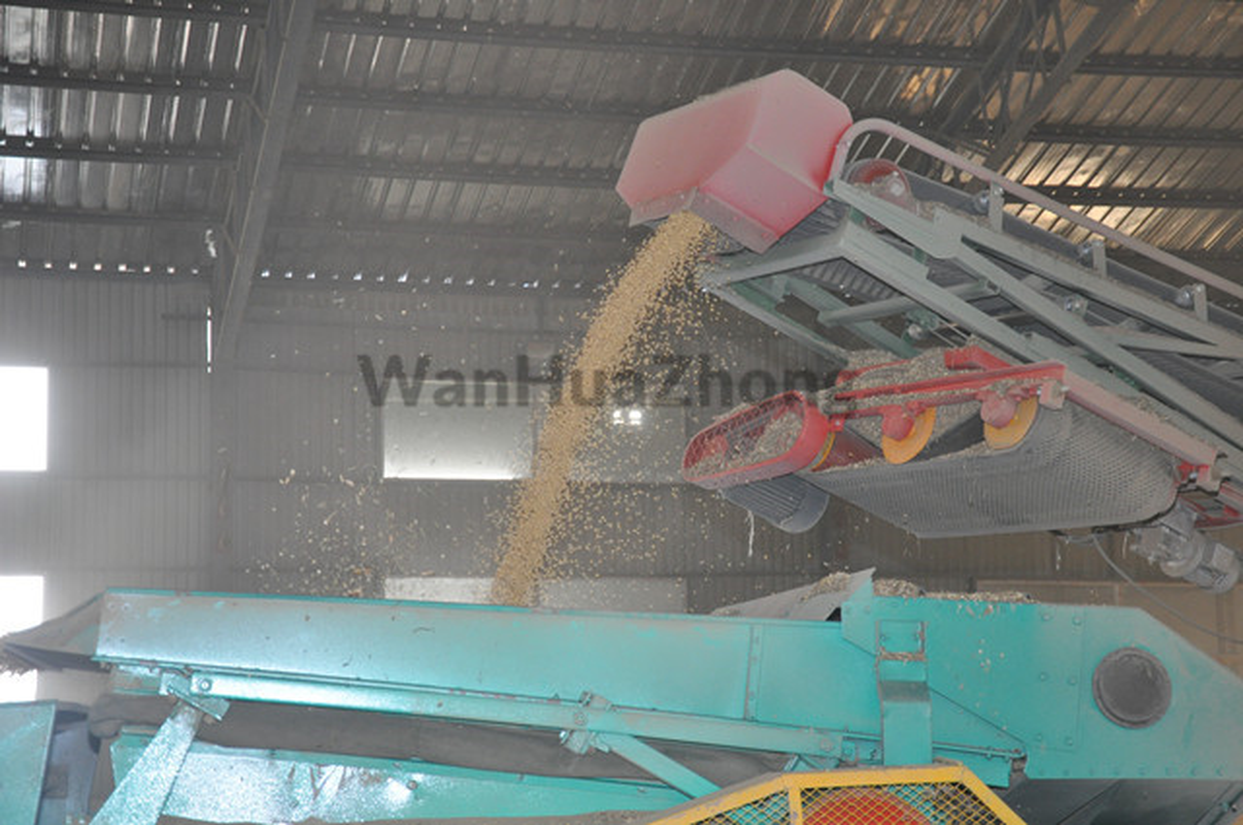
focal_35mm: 75
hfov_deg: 27.0
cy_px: 412
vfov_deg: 18.1
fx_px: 2586
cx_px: 622
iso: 800
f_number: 5
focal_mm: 50
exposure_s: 1/60
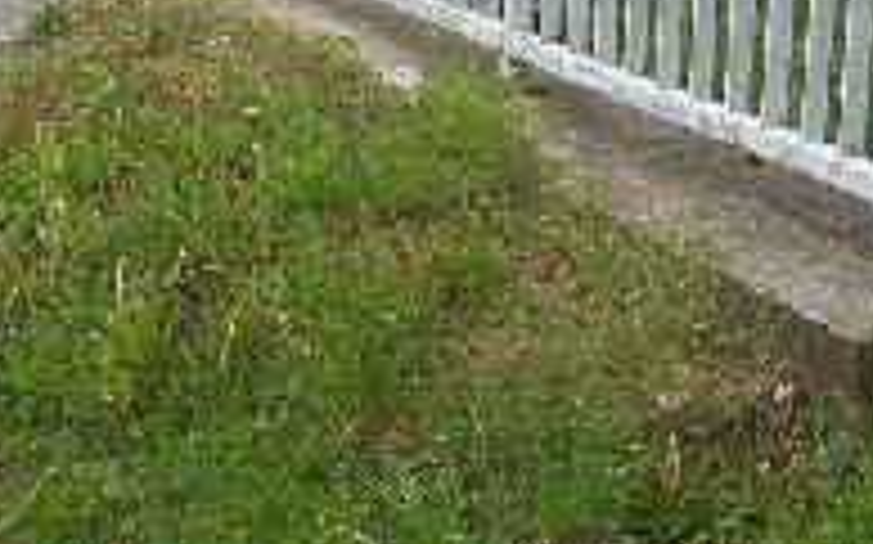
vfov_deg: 12.4
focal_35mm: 105
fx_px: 2497
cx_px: 135
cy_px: 126
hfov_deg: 19.6
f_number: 5.6
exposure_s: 1/250
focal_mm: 5.6
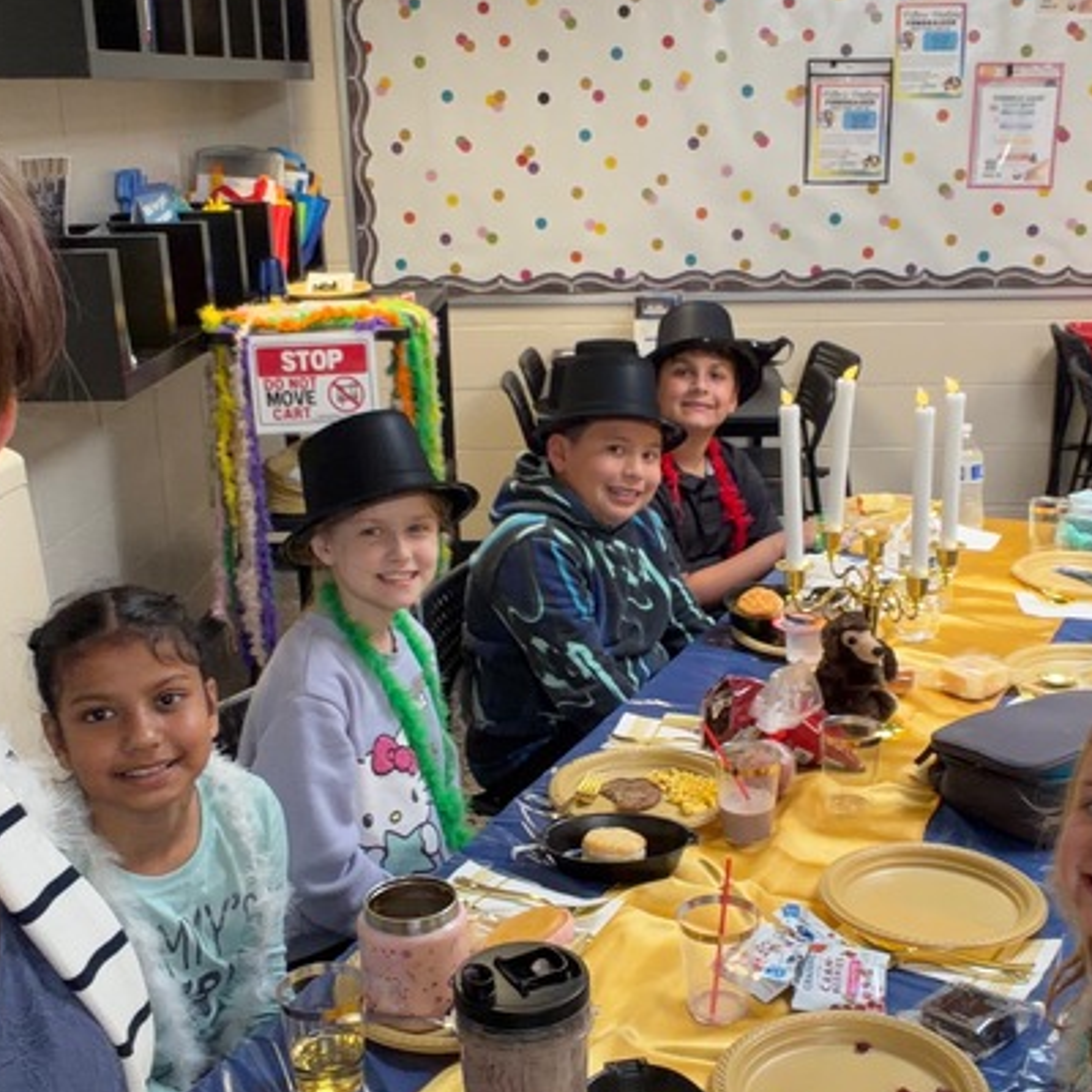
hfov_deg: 39.1
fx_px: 1535
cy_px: 612
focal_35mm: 43
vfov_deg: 39.1
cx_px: 617
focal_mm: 2.71
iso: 200
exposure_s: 1/60
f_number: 1.9
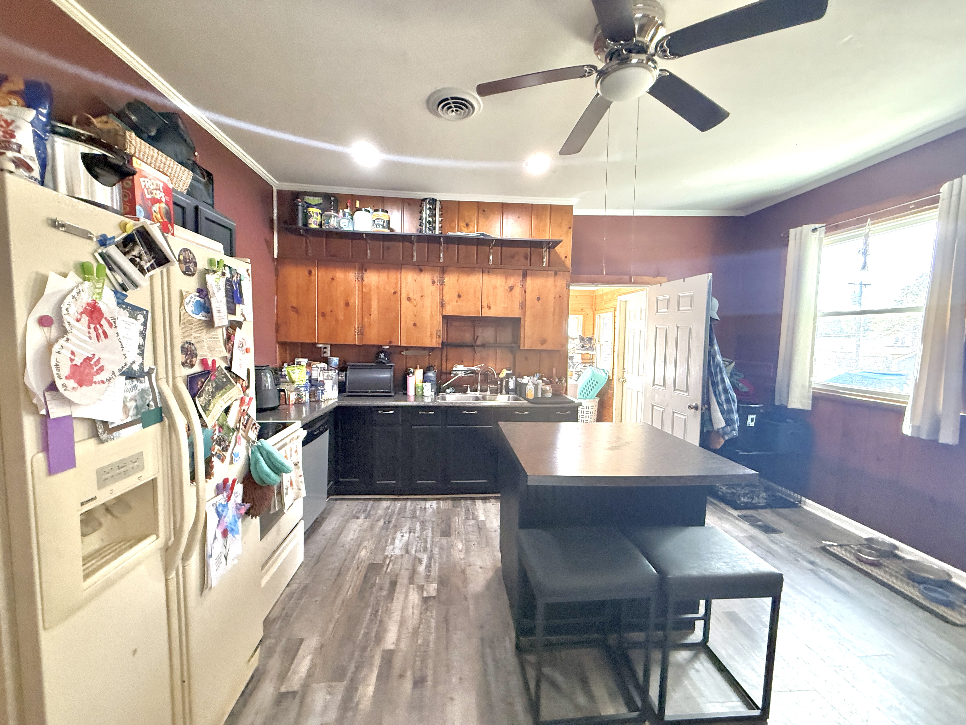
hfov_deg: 102.1
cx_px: 483
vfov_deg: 85.7
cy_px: 362
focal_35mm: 14
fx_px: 391
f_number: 2.2
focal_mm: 2.22
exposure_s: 1/120
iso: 400
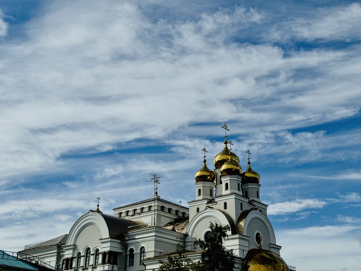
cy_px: 136
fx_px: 501
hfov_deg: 39.7
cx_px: 180
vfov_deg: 30.3
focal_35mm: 48
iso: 64
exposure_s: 1/15385
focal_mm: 6.76
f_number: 1.78
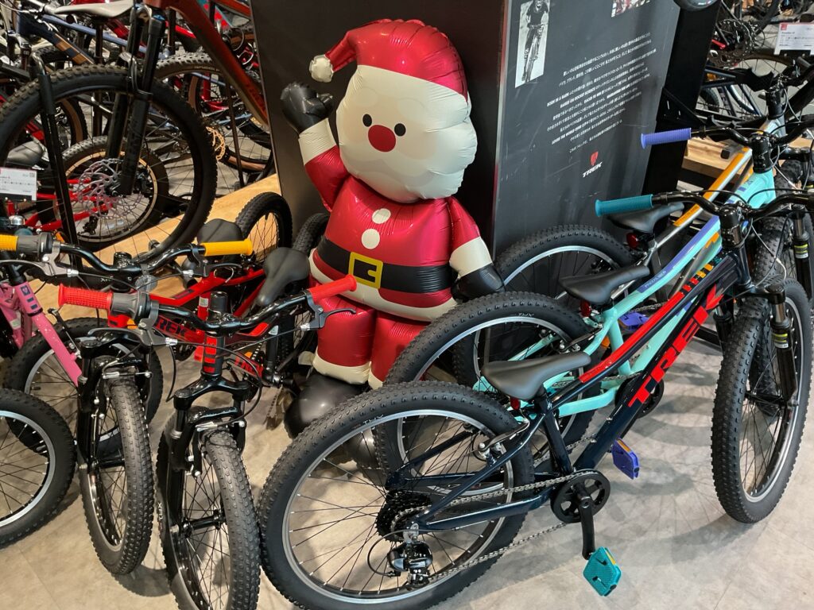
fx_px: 682
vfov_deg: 48.2
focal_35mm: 29
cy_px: 305
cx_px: 407
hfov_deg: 61.7
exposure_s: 1/60
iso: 160
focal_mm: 3
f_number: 1.8
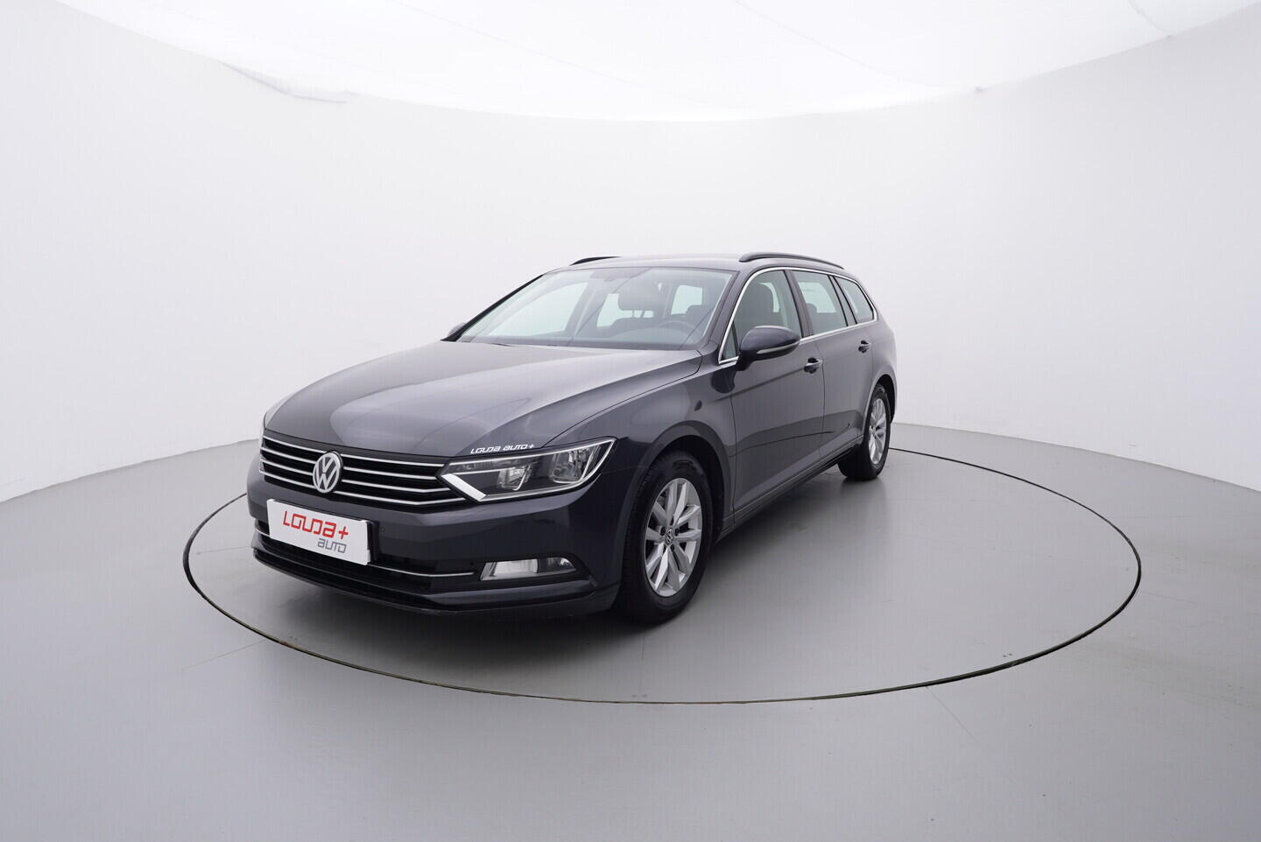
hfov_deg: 77.3
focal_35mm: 22
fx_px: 789
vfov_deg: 56.2
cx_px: 630
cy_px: 421
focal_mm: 15
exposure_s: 1/80
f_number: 5
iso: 200
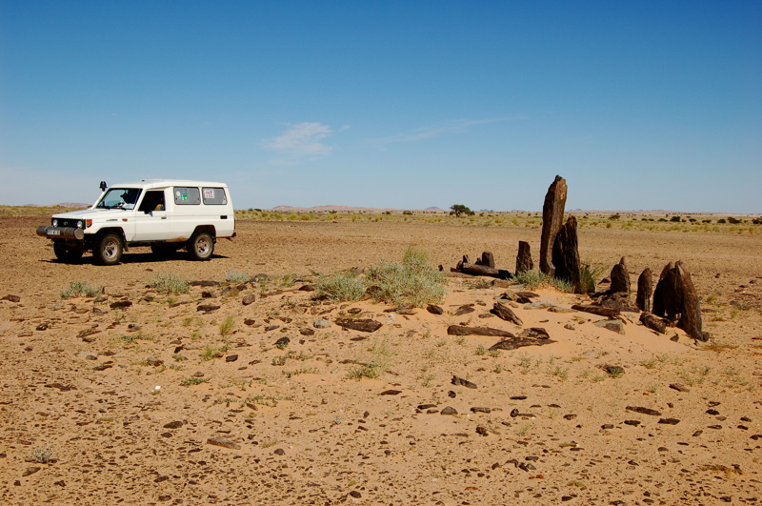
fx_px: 824
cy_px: 253
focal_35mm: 39
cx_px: 381
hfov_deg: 49.6
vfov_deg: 34.1
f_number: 10
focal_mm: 26
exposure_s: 1/400
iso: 200
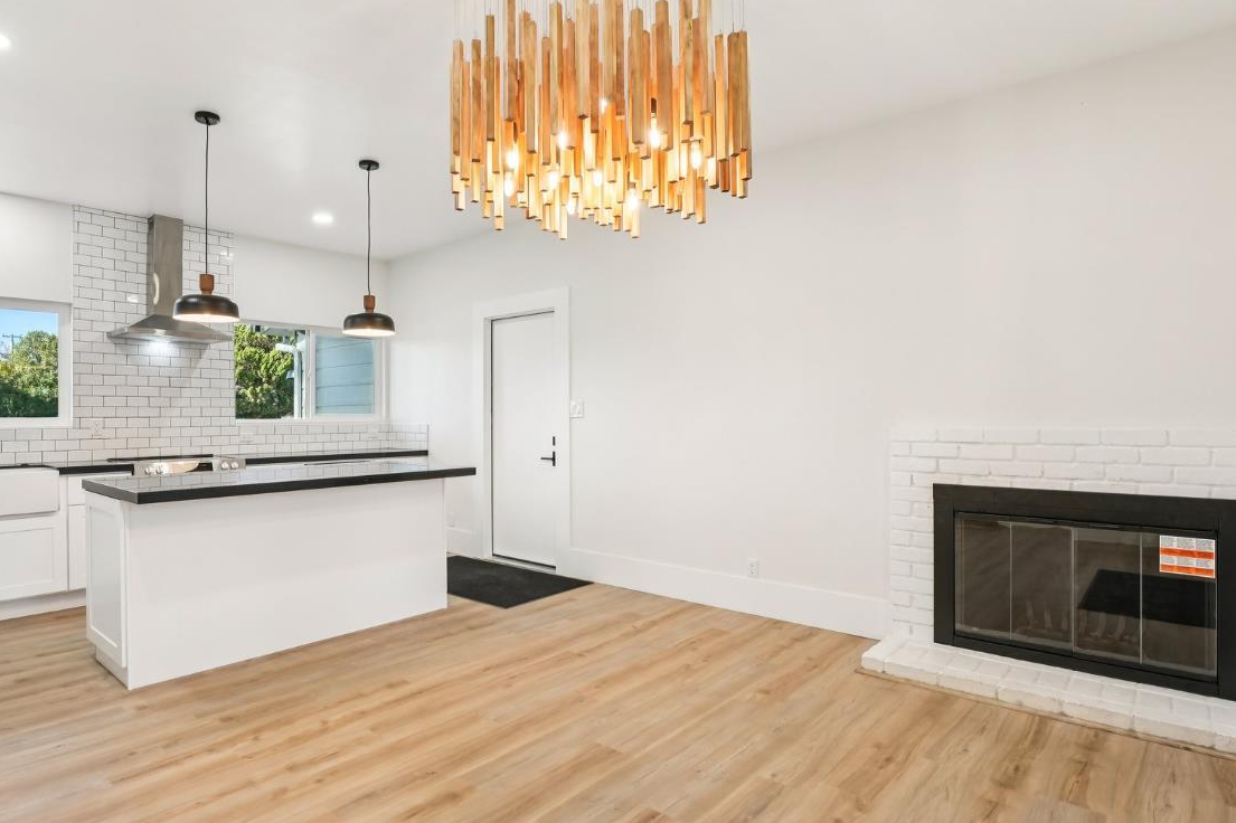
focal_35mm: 19
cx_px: 531
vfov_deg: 64.5
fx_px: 652
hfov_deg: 86.4
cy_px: 418
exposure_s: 1/50
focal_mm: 14
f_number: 8
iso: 640
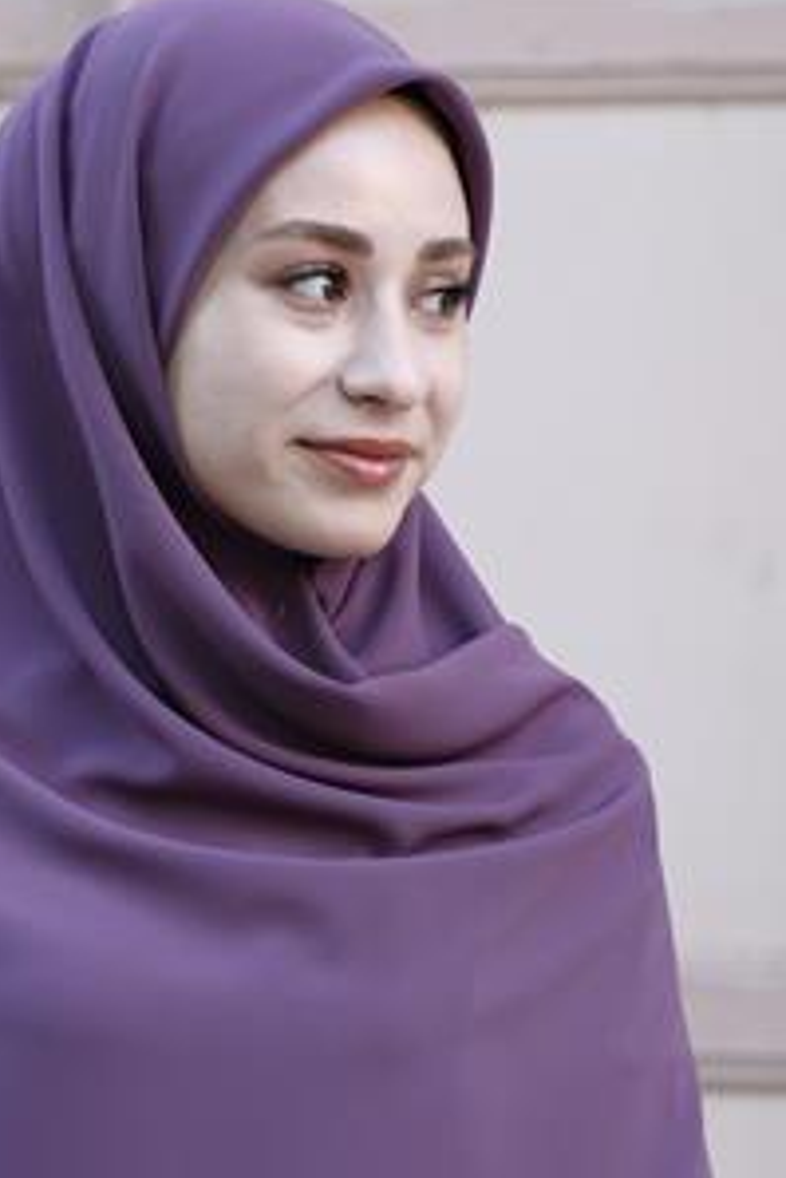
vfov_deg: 12.2
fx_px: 5528
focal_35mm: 169
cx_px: 190
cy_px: 660
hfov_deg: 8.1
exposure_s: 1/125
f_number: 2.5
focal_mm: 56
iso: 125
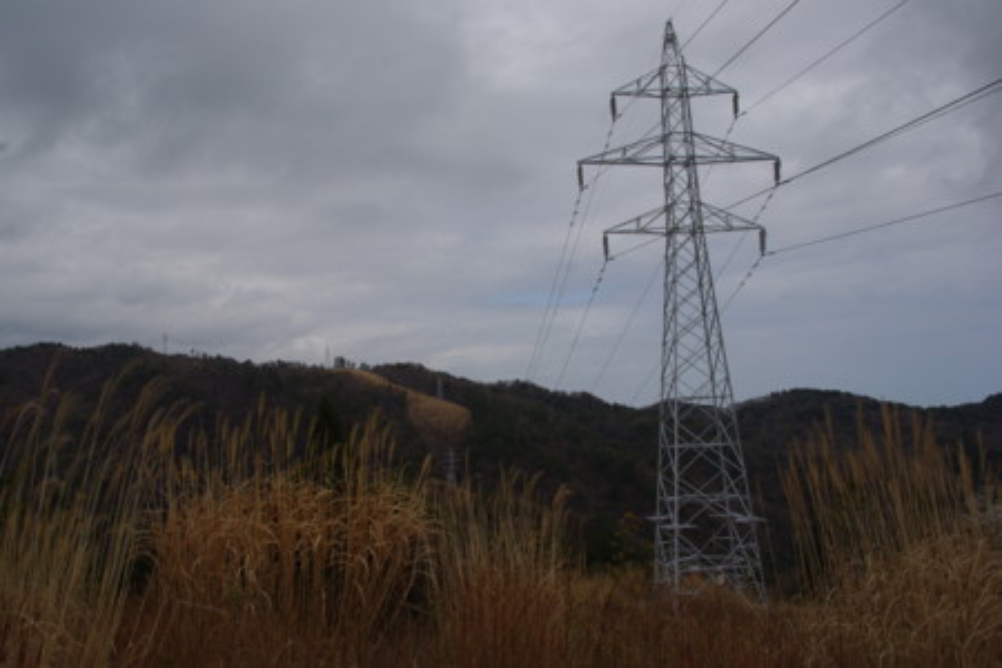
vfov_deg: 40.0
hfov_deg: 57.2
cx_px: 501
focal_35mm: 33
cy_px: 334
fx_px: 918
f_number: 8
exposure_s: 1/500
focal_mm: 22
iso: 100
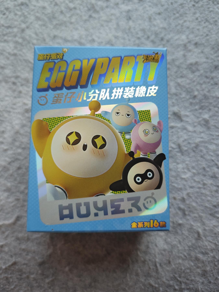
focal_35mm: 23
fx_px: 194
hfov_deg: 58.9
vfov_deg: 73.9
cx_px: 110
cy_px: 146
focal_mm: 6.55
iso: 160
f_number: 1.6
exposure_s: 1/100
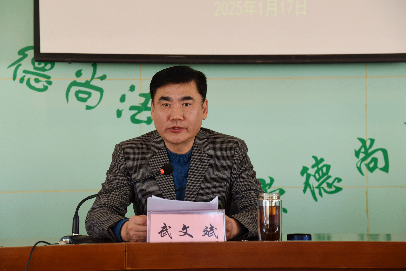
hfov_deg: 20.8
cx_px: 203
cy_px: 136
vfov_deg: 14.0
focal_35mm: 98
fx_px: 1106
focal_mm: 98
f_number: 5.6
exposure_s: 1/80
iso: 800
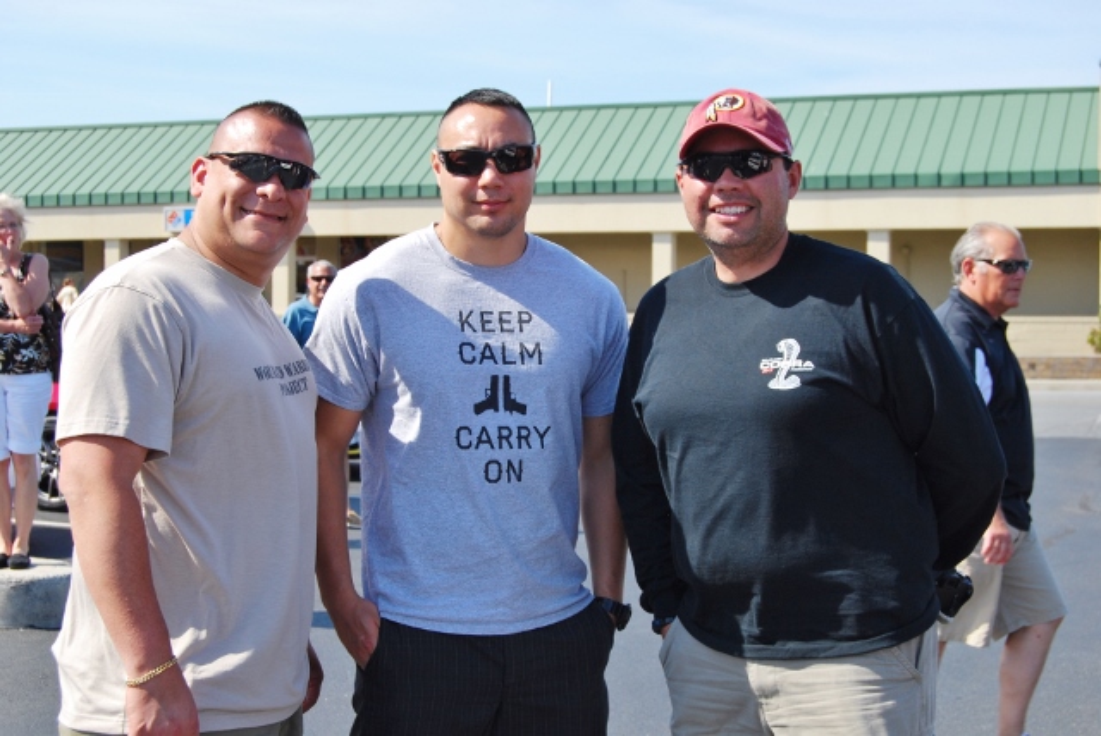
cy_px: 368
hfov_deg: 35.0
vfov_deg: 23.8
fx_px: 1745
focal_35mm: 57
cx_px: 550
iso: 200
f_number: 8
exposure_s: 1/250
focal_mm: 38
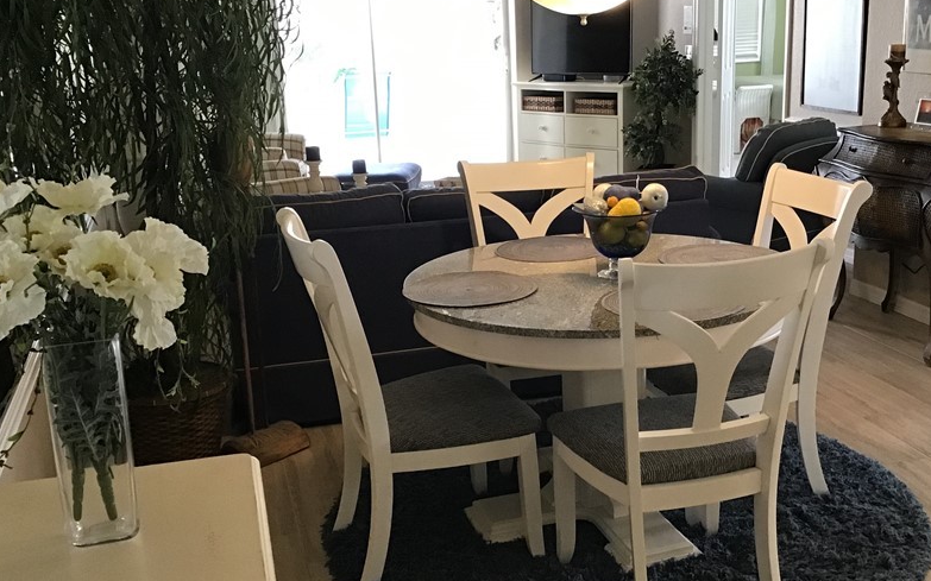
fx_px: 1091
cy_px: 305
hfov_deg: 46.1
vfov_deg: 29.8
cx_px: 528
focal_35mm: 43
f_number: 2.4
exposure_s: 1/30
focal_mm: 3.3
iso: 125
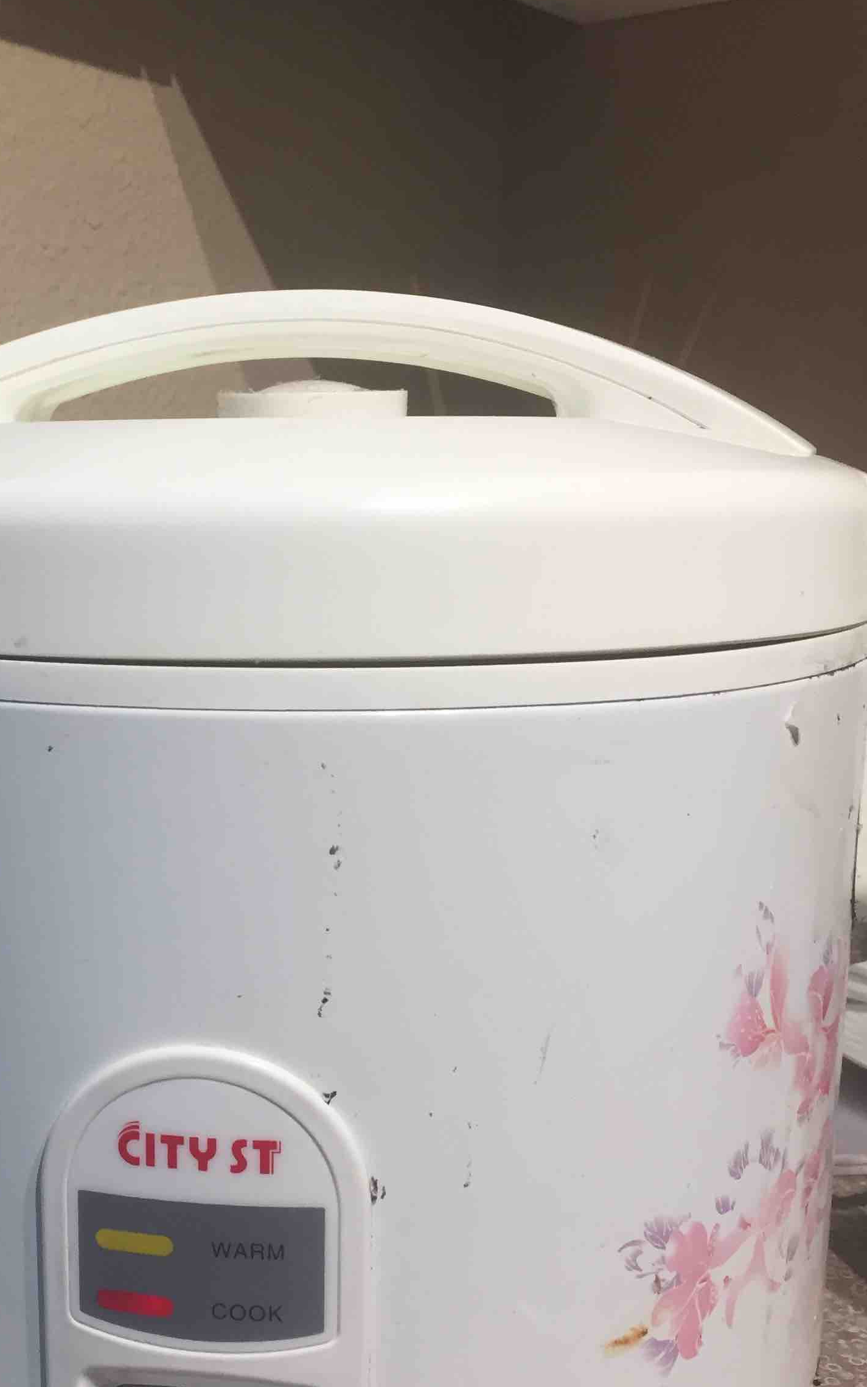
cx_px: 152
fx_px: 1663
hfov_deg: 28.5
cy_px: 808
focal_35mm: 44
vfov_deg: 45.1
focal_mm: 4.15
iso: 32
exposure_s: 1/30
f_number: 2.2
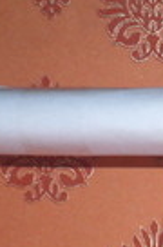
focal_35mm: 414
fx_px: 2826
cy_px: 222
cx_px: 436
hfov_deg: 3.3
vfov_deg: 5.0
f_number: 5
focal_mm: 19.6
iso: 100
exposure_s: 1/60
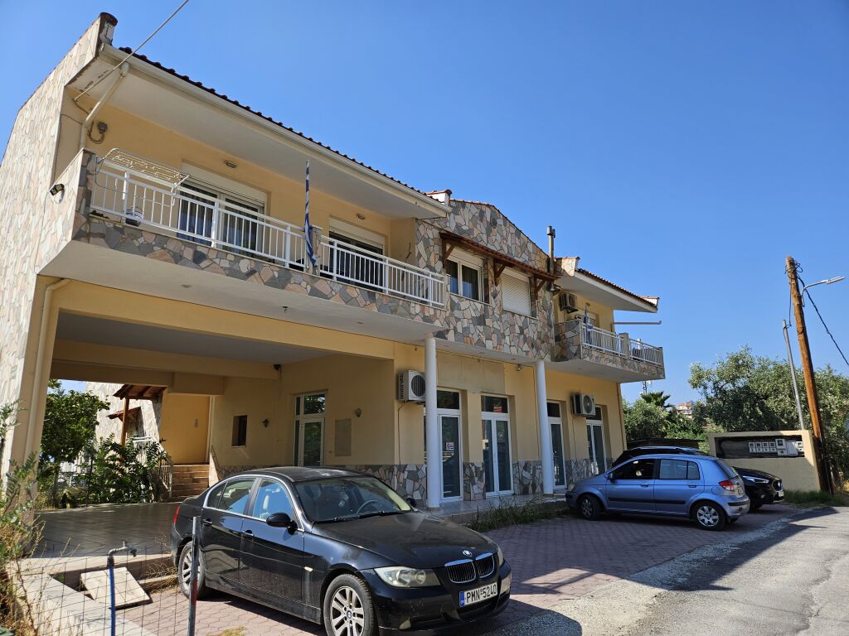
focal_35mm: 23
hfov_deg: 73.9
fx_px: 564
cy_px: 318
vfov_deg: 58.9
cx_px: 424
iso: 25
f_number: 1.8
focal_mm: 5.4
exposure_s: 1/1488
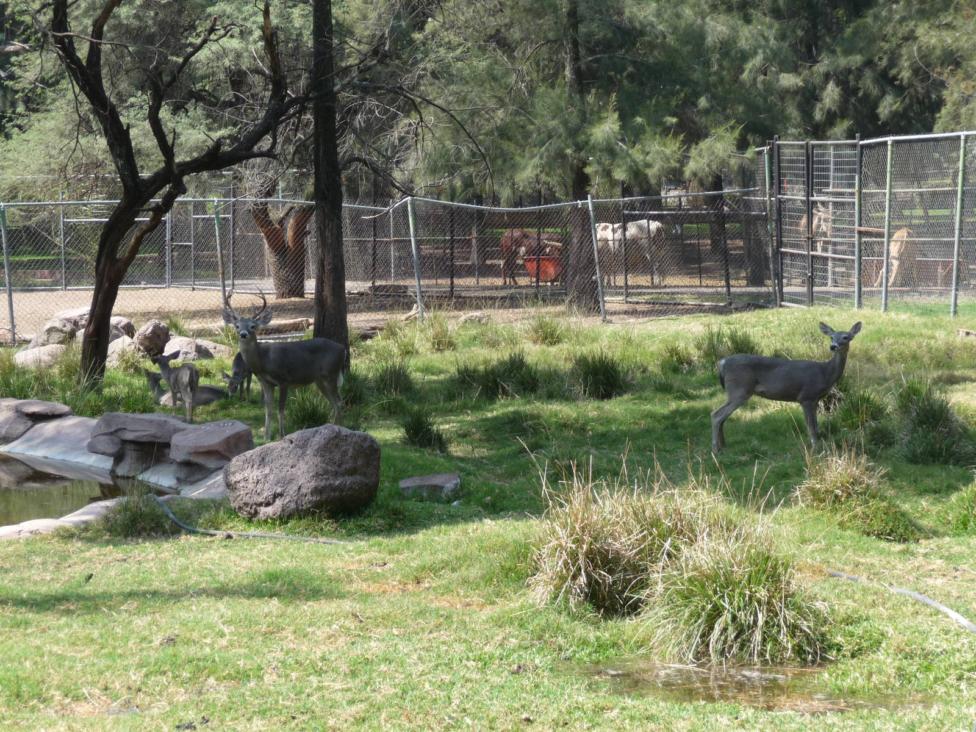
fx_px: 3355
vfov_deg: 12.5
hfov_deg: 16.6
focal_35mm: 119
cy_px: 366
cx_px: 488
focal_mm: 20.3
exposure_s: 1/160
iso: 100
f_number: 4.7
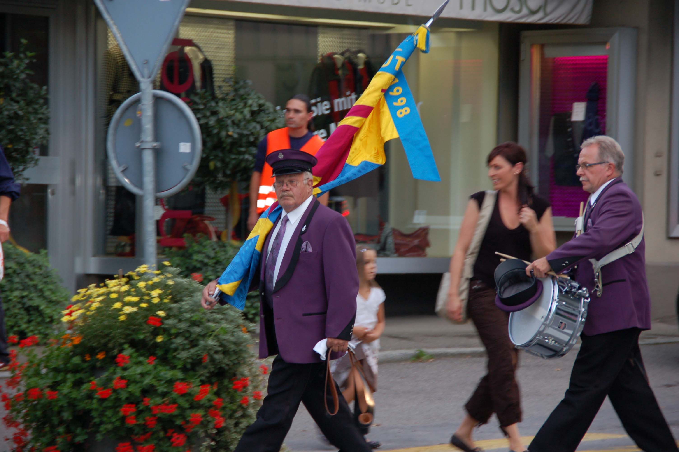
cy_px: 226
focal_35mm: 195
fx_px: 3675
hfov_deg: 10.6
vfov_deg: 7.0
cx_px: 340
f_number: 6
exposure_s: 1/100
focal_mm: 130
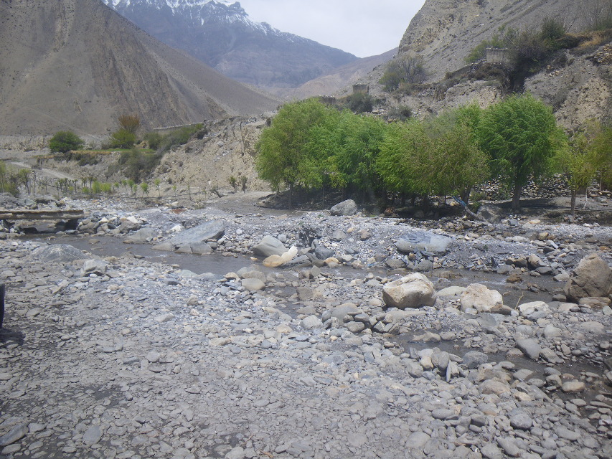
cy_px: 230
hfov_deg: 63.4
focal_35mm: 28
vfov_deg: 49.8
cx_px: 306
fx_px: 495
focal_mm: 5
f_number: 4.2
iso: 50
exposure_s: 1/400
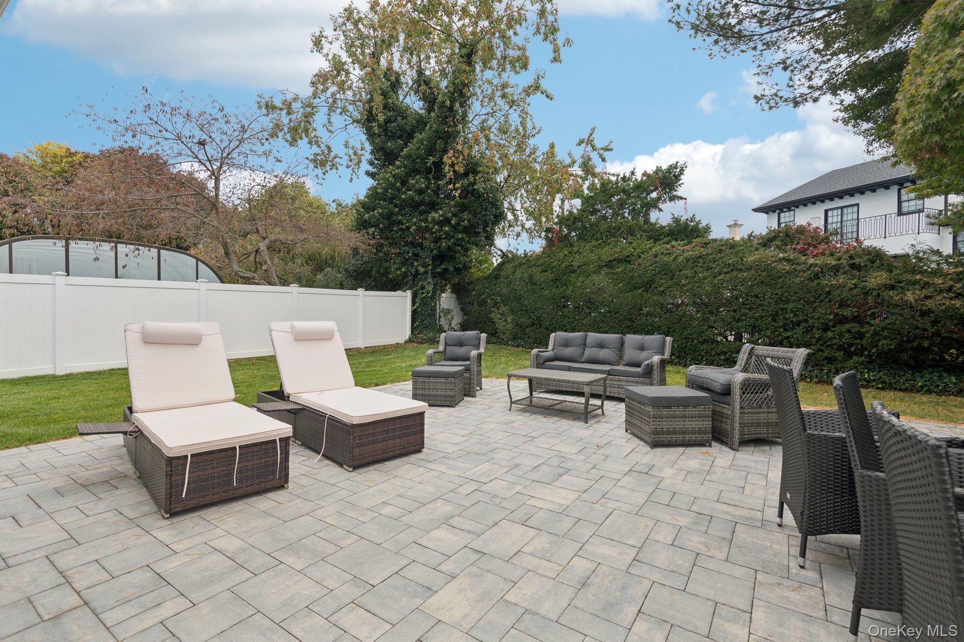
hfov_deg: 96.7
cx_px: 482
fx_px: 428
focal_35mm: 16
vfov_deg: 73.7
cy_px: 321
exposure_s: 1/160
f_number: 7.1
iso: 160
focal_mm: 16
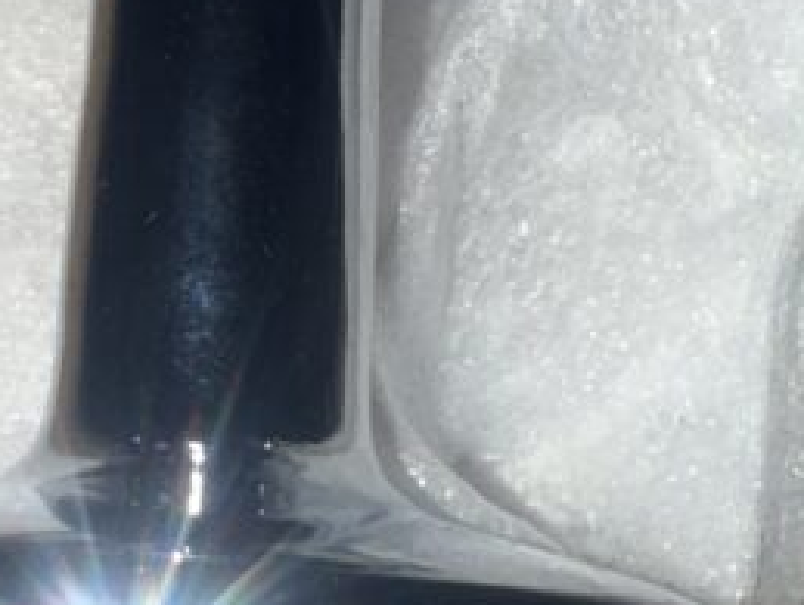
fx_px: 1721
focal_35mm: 74
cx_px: 289
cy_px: -152
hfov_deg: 26.2
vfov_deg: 18.7
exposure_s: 1/122
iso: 16
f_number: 2.2
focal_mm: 2.22
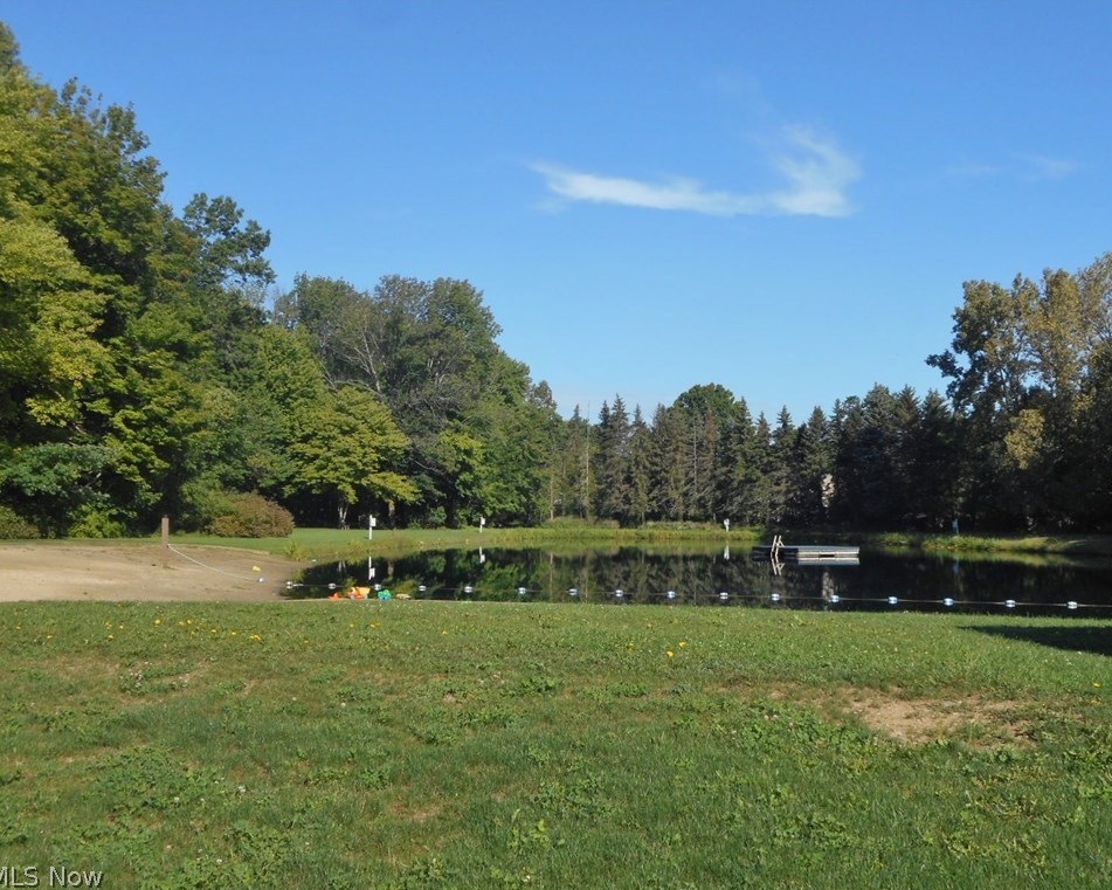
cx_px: 580
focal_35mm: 41
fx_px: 1349
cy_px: 447
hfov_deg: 44.8
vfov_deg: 36.5
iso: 80
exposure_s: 1/640
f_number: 4.5
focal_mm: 6.9
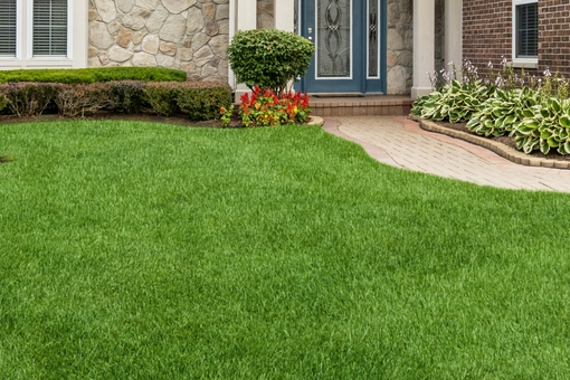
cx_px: 396
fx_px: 855
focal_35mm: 54
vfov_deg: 24.6
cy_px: 68
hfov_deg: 36.4
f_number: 8
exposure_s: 1/200
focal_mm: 17
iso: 200
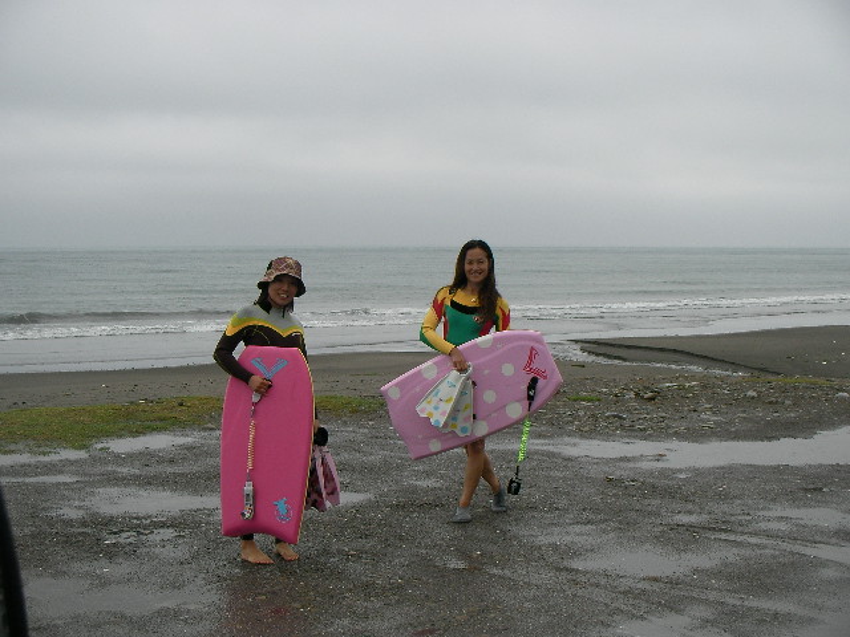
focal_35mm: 59
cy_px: 318
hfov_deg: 32.7
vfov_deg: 24.8
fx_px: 1449
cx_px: 425
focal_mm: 9.8
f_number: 3.6
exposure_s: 1/250
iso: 50
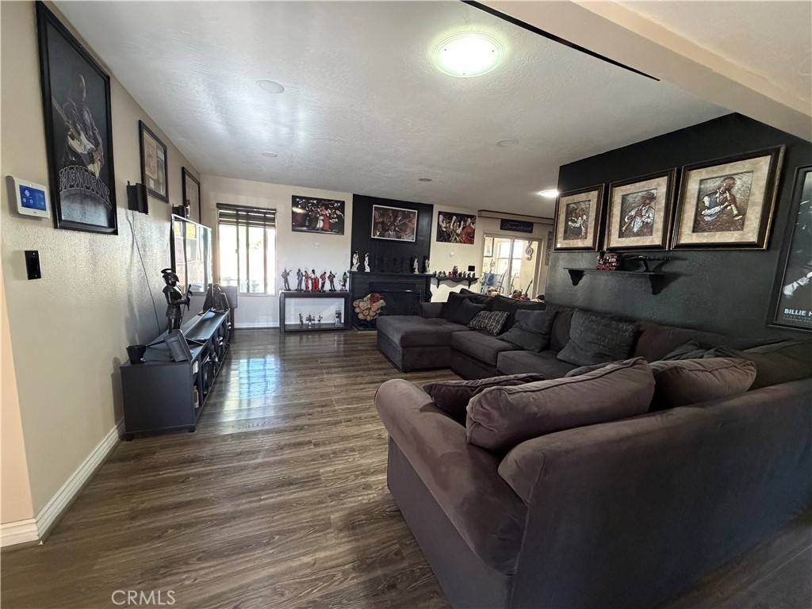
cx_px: 406
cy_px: 304
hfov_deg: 102.1
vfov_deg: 85.7
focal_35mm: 14
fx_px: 328
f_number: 2.2
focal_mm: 2.22
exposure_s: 1/60
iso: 1000
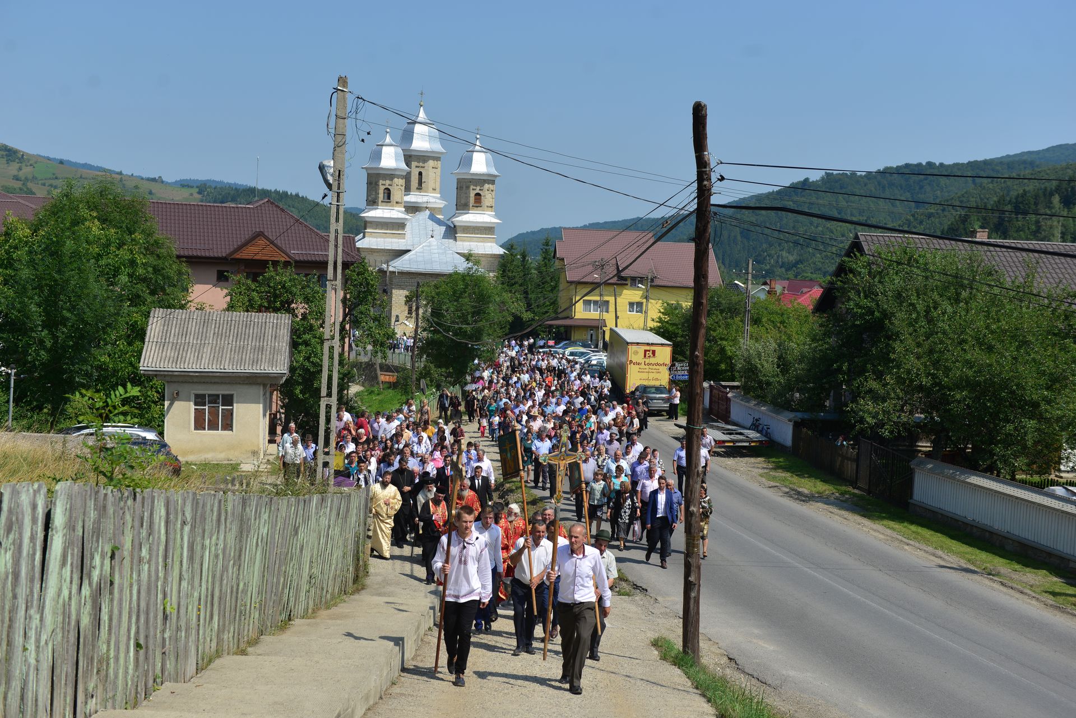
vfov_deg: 29.9
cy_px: 359
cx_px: 538
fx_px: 1345
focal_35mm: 45
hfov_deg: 43.6
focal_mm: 45
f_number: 4.5
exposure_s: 1/800
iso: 100
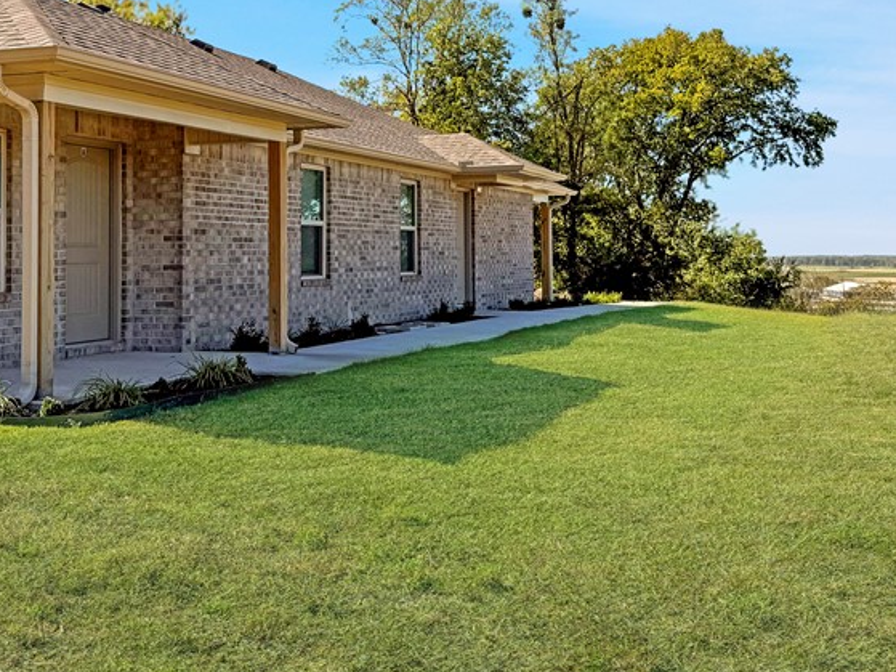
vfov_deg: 31.4
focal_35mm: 44
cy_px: 71
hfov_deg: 42.7
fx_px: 1139
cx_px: 349
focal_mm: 6.76
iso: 80
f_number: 1.78
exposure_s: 1/4405
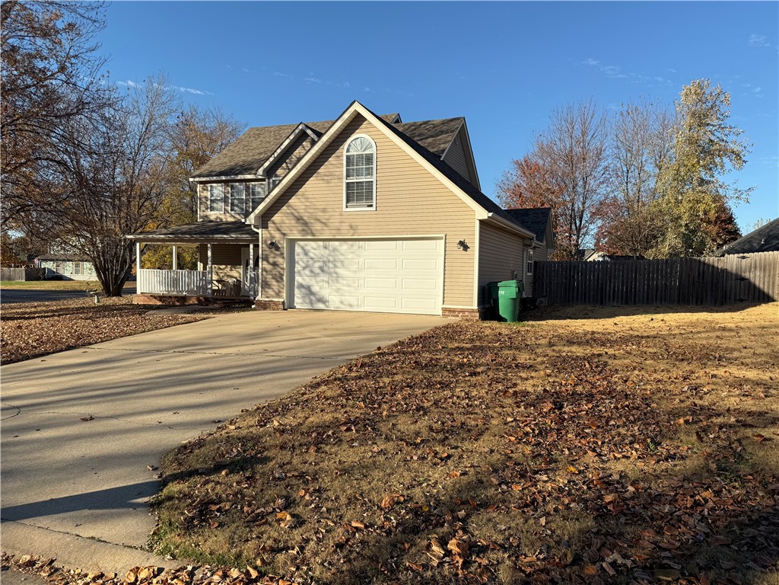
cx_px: 390
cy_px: 292
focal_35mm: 24
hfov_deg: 71.6
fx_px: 540
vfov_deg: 56.8
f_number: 1.78
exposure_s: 1/3759
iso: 80
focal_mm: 6.76
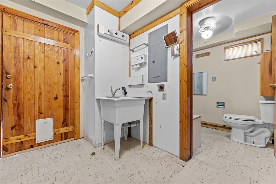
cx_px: 138
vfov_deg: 77.3
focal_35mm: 15
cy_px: 92
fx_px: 115
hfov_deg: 100.4
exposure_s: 1/3
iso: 200
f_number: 3.2
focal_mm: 10
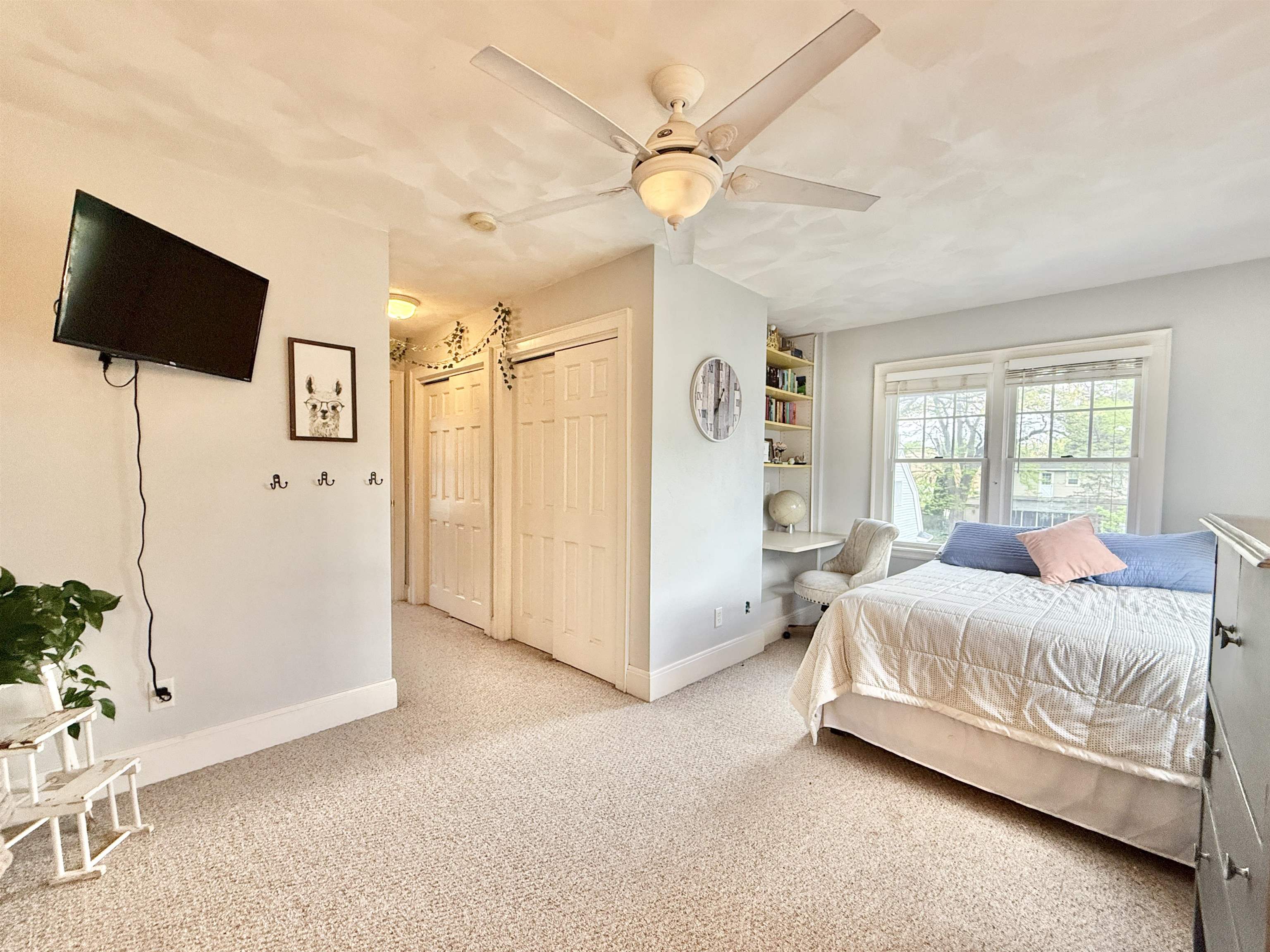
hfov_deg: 102.1
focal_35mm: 14
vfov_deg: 85.7
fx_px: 514
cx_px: 635
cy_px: 476
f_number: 2.2
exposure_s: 1/120
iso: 250
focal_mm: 2.22
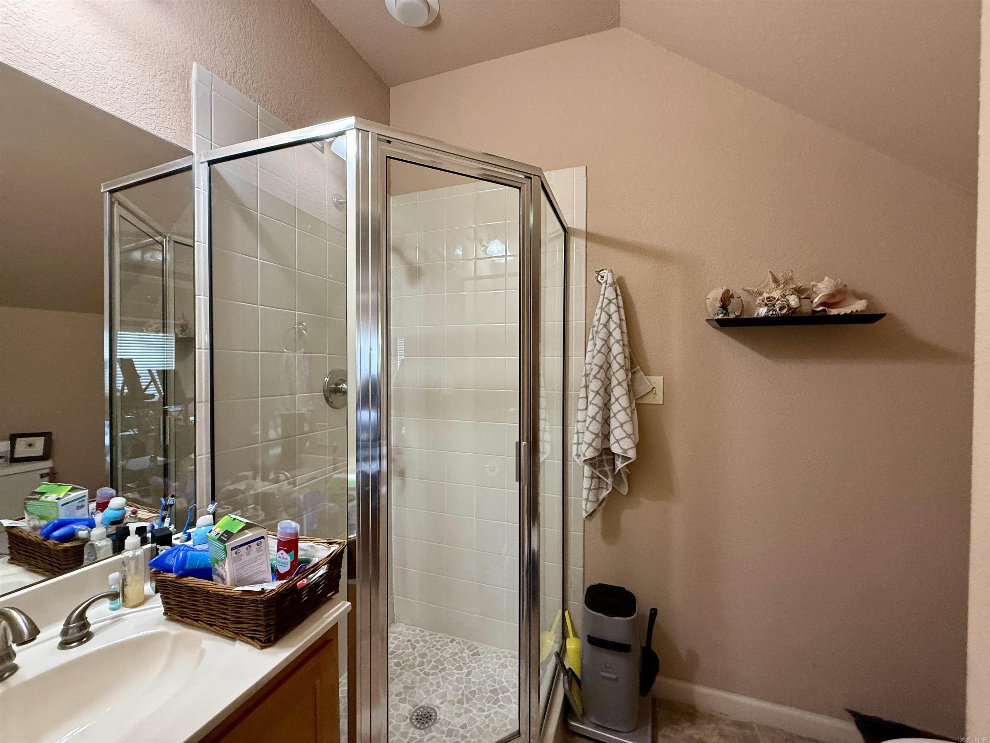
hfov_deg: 102.1
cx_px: 495
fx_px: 400
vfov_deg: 85.7
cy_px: 372
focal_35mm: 14
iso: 400
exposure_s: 1/60
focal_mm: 2.22
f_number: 2.2
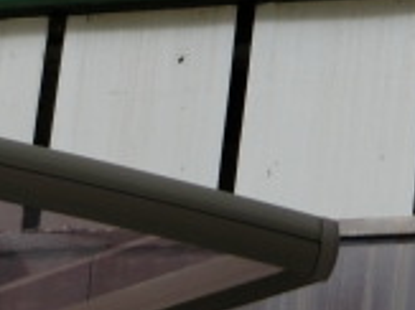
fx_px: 4385
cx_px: 568
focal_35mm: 366
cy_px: -259
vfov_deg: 4.0
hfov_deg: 5.4
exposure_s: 1/250
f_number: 5.6
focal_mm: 16.5
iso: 80
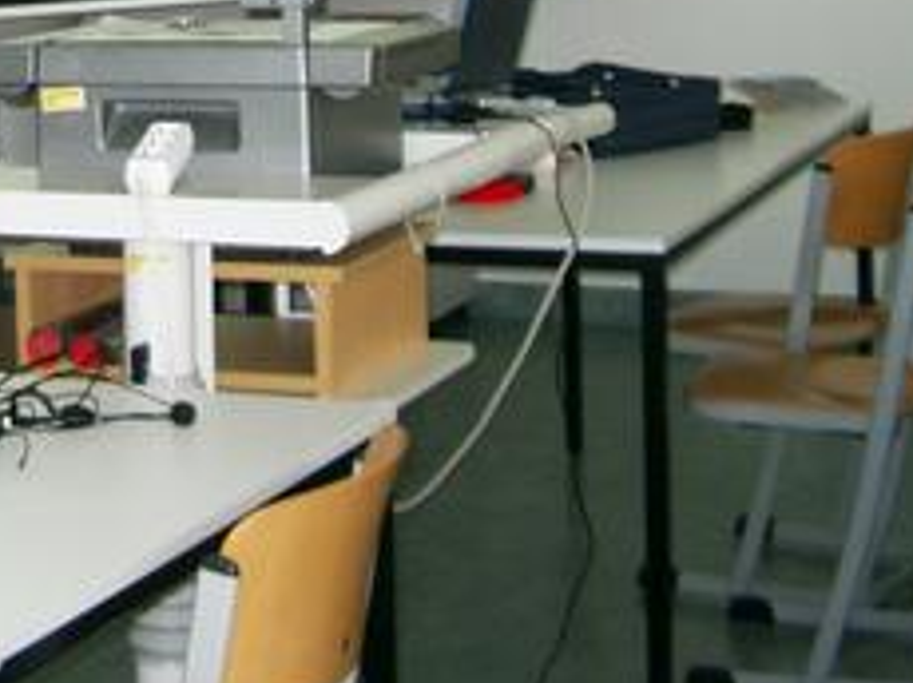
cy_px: -250
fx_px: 2714
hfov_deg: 18.5
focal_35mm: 103
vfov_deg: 13.7
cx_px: -48
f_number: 2.6
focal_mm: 7.6
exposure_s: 1/60
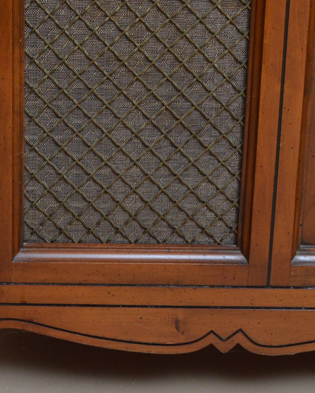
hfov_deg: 13.6
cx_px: 153
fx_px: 1316
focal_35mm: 113
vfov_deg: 16.7
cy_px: 8
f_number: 8
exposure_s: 1/80
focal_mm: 32
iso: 800
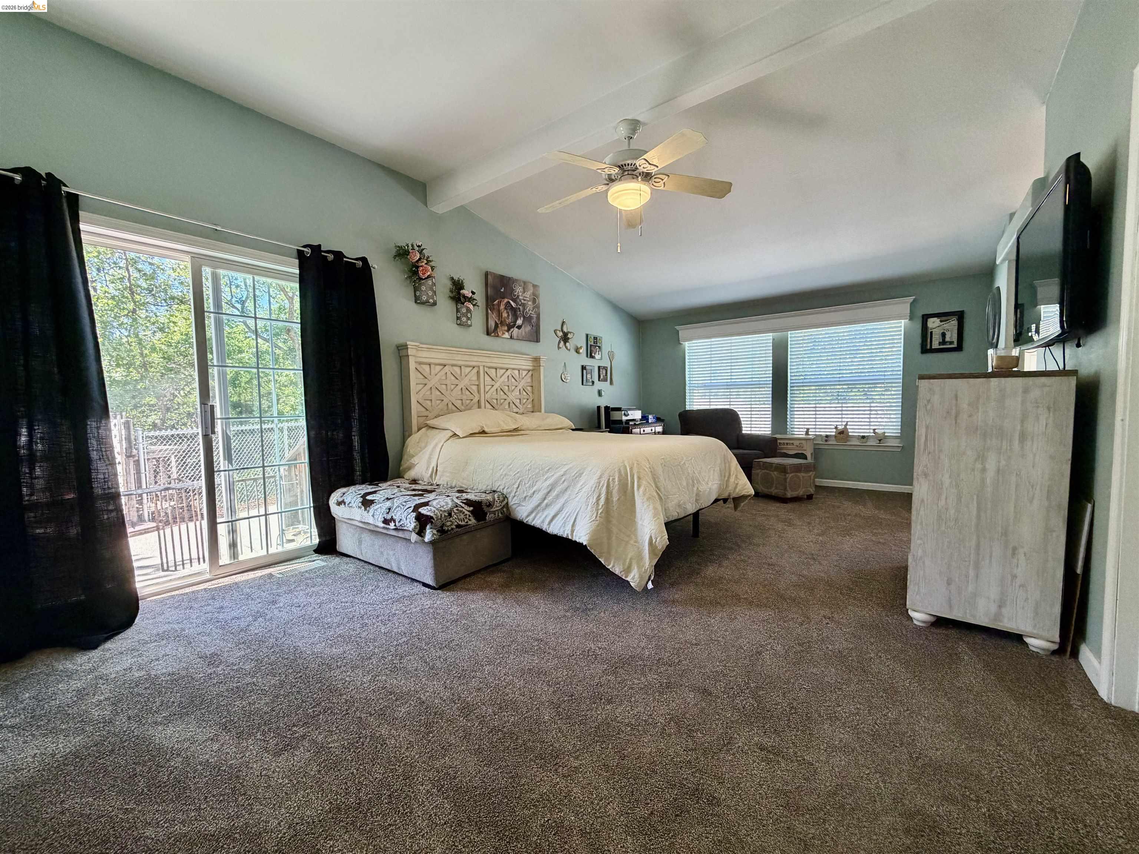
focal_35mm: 14
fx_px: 461
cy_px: 427
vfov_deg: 85.7
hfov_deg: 102.1
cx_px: 570
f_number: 2.2
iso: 250
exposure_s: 1/120
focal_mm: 2.22
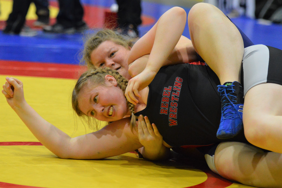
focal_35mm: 142
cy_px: 94
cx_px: 141
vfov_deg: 9.6
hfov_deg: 14.4
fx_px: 1115
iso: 3200
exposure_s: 1/500
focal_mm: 95
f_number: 2.8
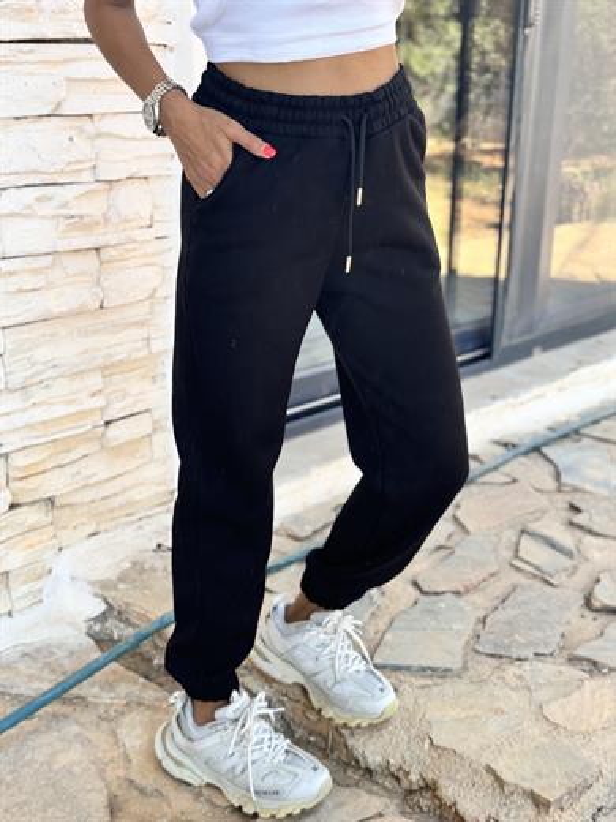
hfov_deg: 30.3
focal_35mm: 48
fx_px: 1139
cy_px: 411
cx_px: 308
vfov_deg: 39.7
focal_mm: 6.76
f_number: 1.78
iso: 64
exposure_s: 1/390
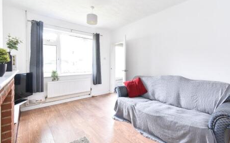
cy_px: 72
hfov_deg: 97.8
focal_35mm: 16
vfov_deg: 71.2
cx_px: 118
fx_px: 100
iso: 200
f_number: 9
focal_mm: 10
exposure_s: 1/1.67
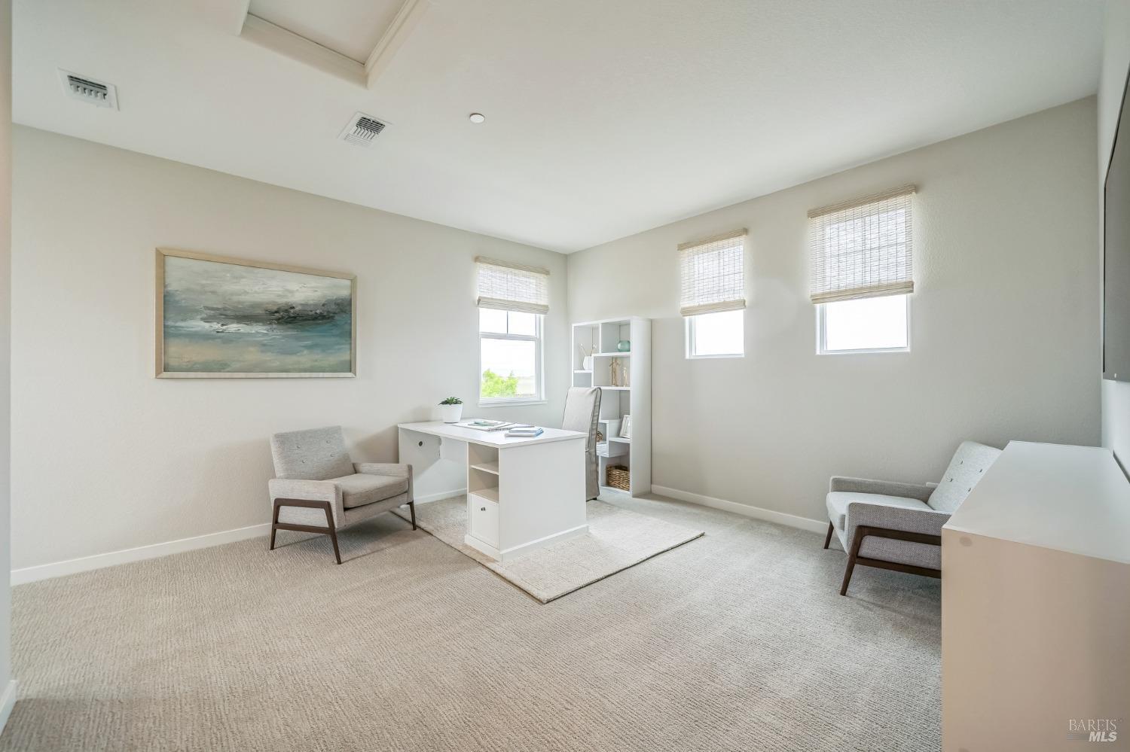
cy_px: 376
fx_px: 439
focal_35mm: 14
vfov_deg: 81.2
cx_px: 565
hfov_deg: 104.3
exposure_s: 1/30
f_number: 5.6
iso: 125
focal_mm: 14
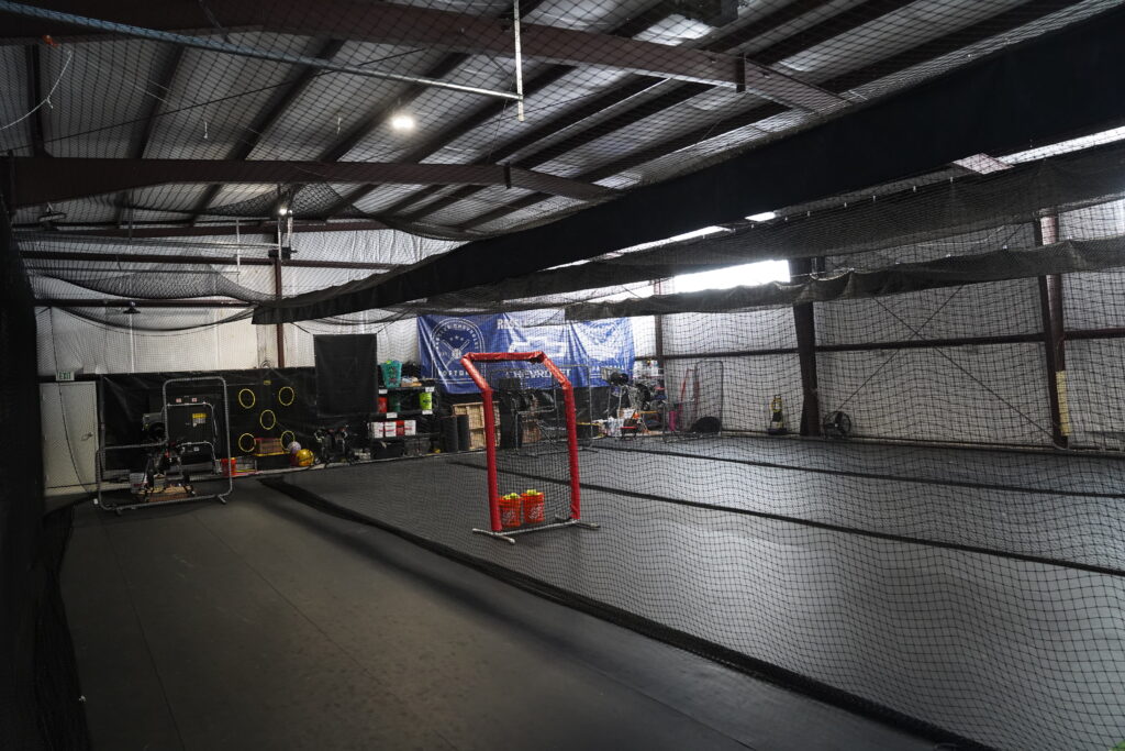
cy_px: 376
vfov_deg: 53.1
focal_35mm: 24
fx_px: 750
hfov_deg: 73.7
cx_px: 562
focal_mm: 24
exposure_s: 1/200
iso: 3200
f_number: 4
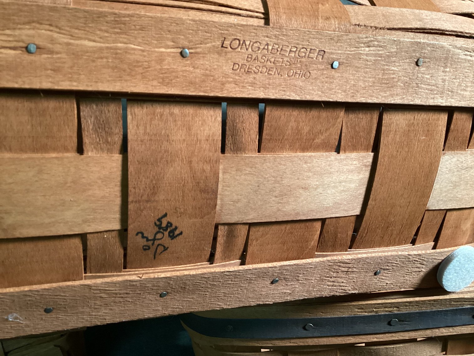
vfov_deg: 45.4
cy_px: 178
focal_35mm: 31
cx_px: 237
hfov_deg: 58.3
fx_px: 425
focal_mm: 3.3
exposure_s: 1/40
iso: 320
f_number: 2.4
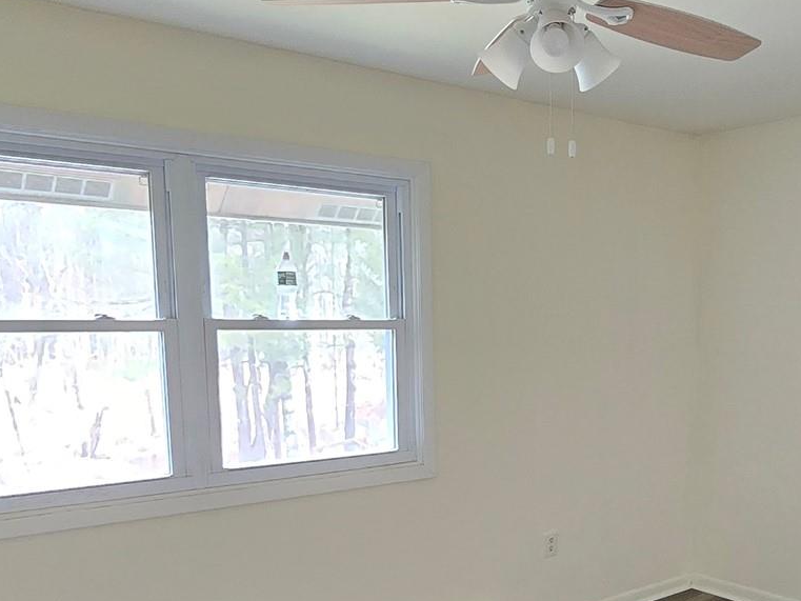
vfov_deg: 39.7
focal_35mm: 35
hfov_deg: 51.1
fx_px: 810
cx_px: 567
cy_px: 444
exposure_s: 1/60
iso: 640
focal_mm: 2.2
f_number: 2.2
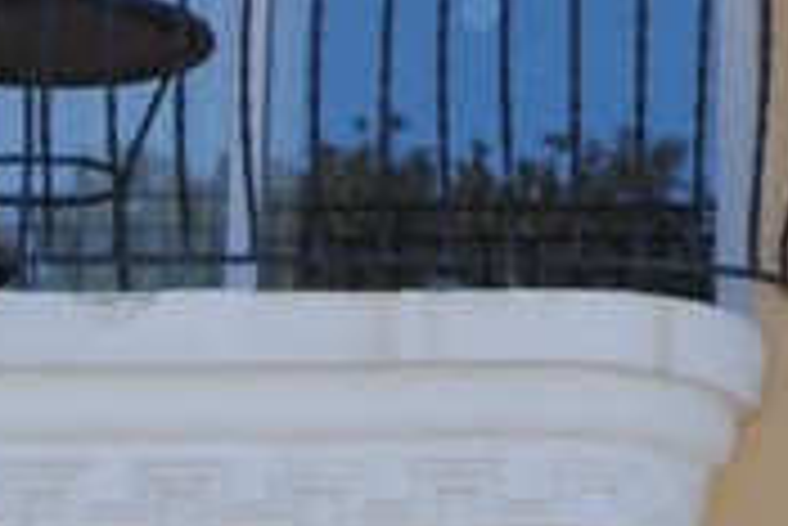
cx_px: 1175
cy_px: -616
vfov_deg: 5.7
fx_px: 5170
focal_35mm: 236
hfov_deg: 8.5
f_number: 6.3
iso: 100
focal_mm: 24
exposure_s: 1/160
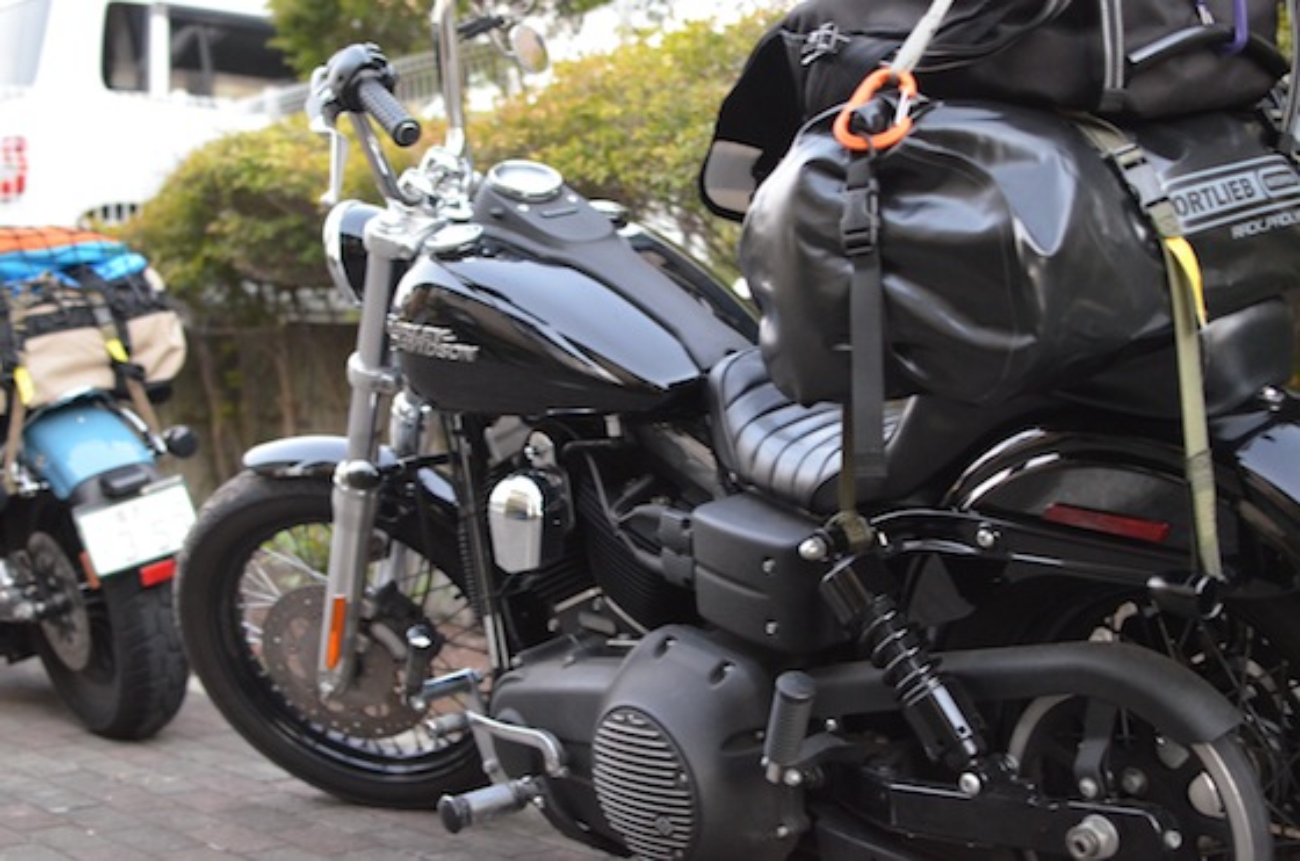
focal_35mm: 52
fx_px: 1892
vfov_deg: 25.6
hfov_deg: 37.9
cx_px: 650
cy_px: 430
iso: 2500
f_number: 2.8
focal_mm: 35
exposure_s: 1/30
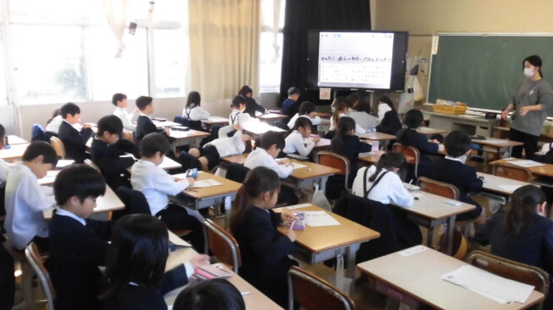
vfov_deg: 35.5
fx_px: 484
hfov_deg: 59.5
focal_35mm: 33
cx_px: 272
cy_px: 180
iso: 250
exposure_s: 1/40
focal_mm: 4.3
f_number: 3.1
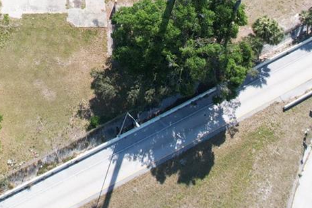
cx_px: 15
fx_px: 659
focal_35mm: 76
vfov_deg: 16.2
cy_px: -117
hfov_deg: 25.6
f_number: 2.8
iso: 200
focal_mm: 8.38
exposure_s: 1/1250
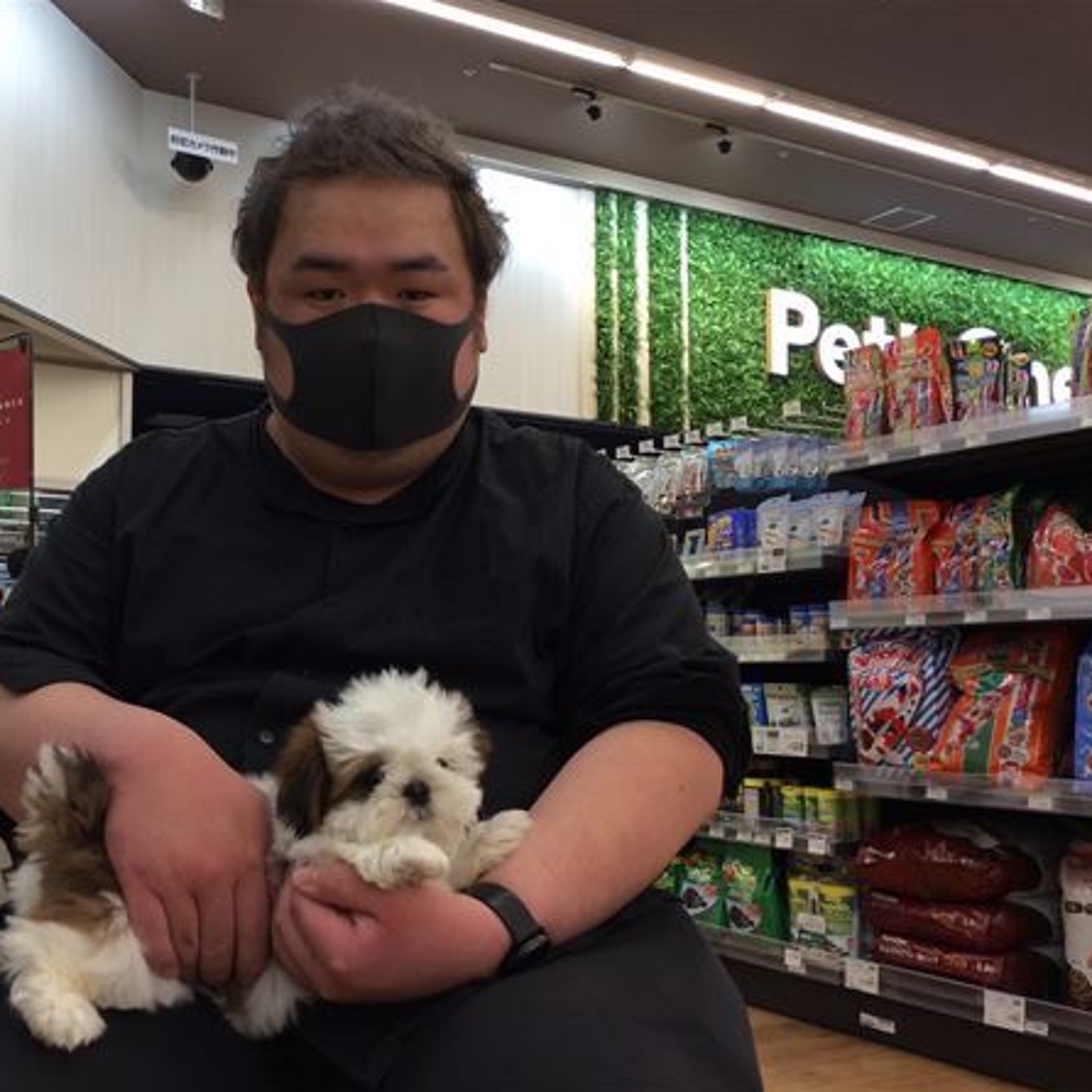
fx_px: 1356
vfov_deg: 43.9
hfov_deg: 43.4
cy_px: 546
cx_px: 392
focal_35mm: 38
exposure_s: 1/30
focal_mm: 3.3
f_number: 2.4
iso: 32
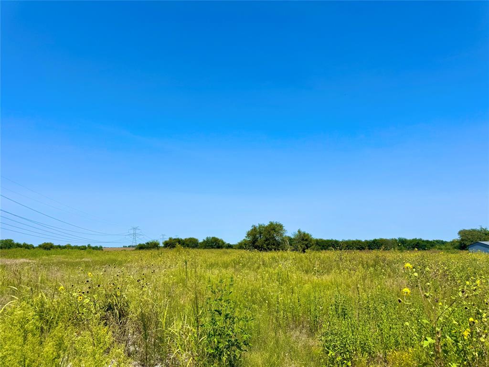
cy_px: 184
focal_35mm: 24
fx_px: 339
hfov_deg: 71.6
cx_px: 244
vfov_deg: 56.8
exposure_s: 1/7092
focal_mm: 6.76
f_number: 1.78
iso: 80
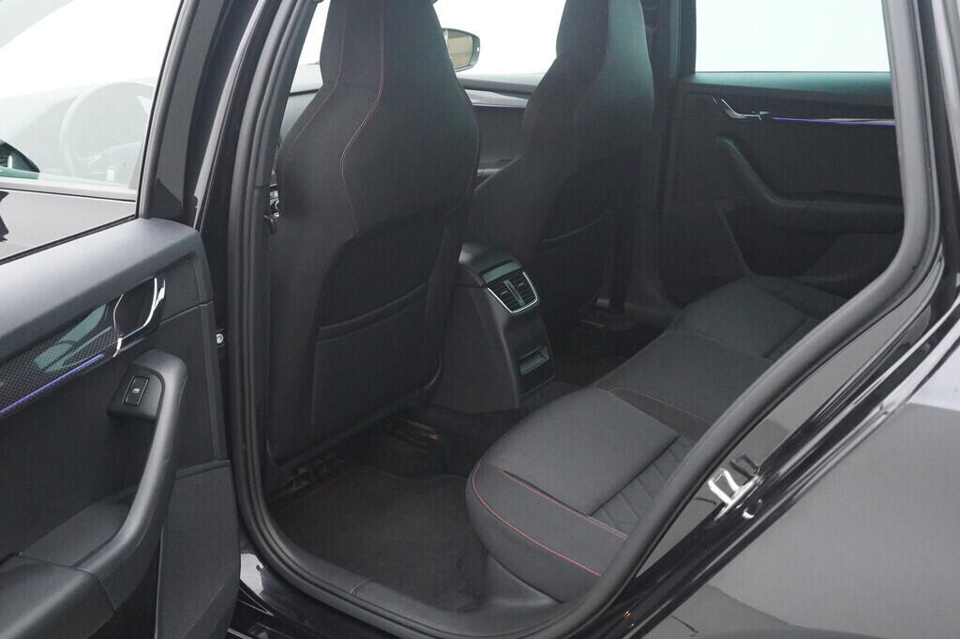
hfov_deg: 53.2
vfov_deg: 36.8
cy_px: 320
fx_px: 959
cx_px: 480
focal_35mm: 36
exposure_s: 1/250
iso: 6400
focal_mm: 24
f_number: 6.3
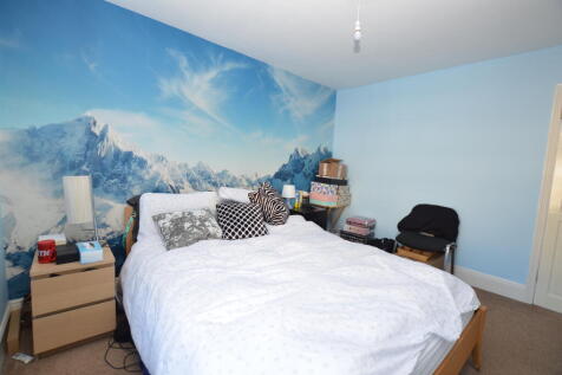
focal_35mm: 15
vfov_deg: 77.3
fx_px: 234
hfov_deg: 100.4
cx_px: 281
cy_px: 188
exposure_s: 1/80
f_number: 4.5
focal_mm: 10
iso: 400
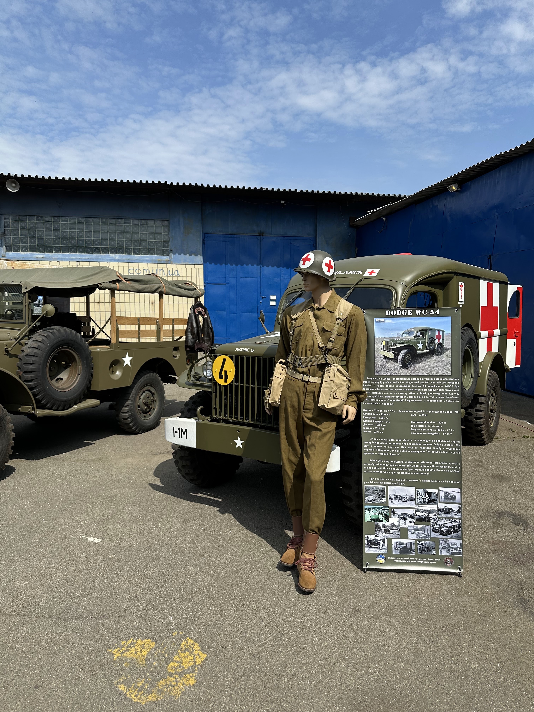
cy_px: 356
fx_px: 494
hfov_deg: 56.8
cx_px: 267
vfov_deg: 71.6
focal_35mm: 24
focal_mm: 6.86
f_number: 1.78
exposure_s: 1/4762
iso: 80
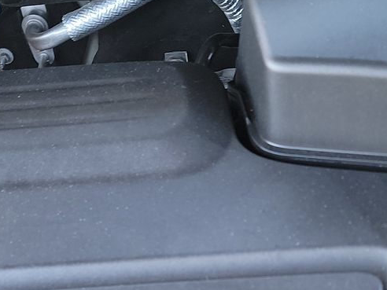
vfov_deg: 18.3
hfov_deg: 25.0
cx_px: 205
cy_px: 305
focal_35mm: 78
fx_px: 872
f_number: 1.8
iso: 165
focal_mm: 6.7
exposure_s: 1/50
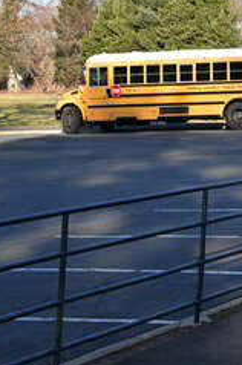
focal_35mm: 101
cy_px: 47
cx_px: 499
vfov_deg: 19.9
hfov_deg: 11.9
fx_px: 1021
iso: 64
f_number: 8
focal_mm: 30
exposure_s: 1/100
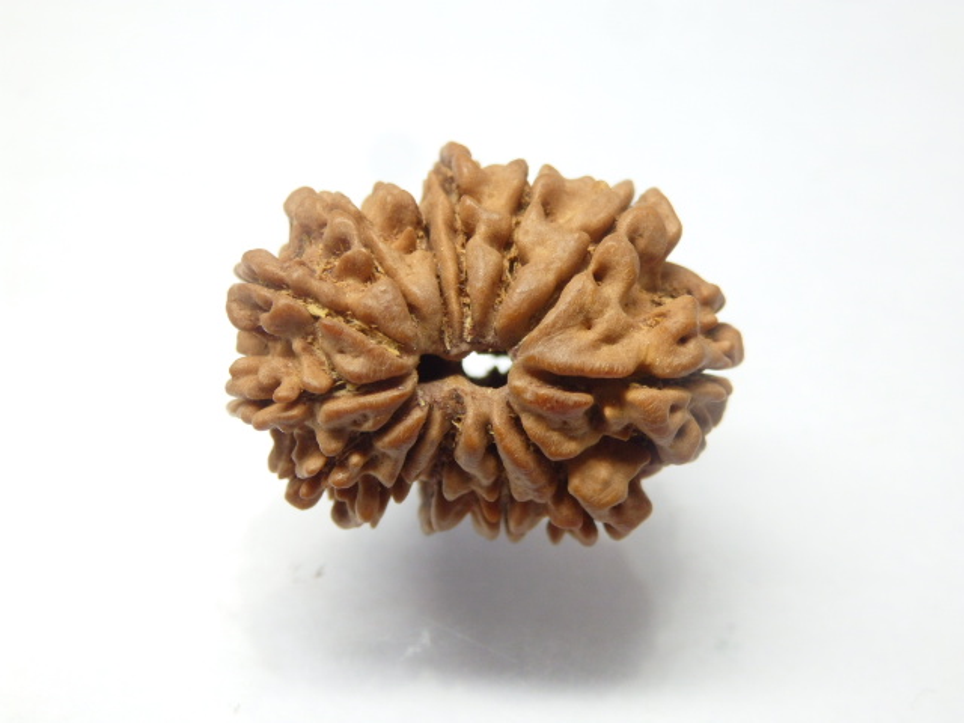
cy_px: 362
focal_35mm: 66
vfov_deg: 22.3
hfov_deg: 29.4
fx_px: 1838
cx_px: 482
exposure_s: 1/100
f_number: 4.4
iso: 400
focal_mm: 11.9
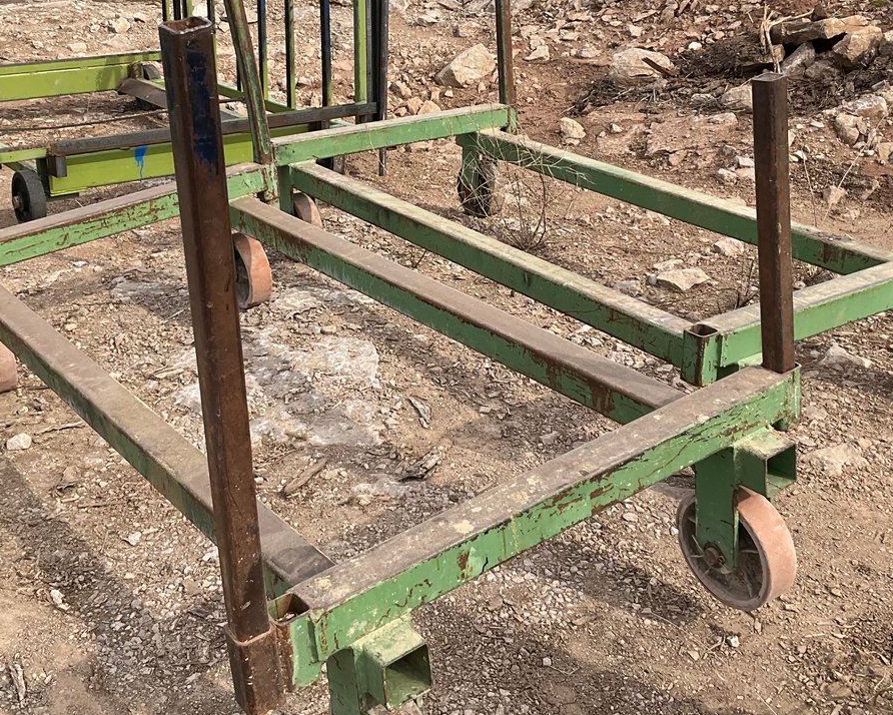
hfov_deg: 38.7
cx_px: 412
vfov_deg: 31.2
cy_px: 239
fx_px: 1269
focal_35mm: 48
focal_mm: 3
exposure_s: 1/1279
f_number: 1.8
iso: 25
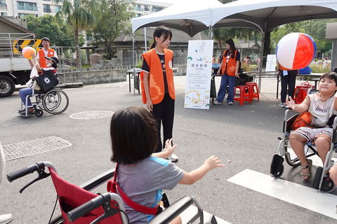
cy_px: 111
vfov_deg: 43.6
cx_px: 171
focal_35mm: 30
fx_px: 281
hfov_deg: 61.9
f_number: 4
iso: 125
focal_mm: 9.4
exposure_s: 1/200
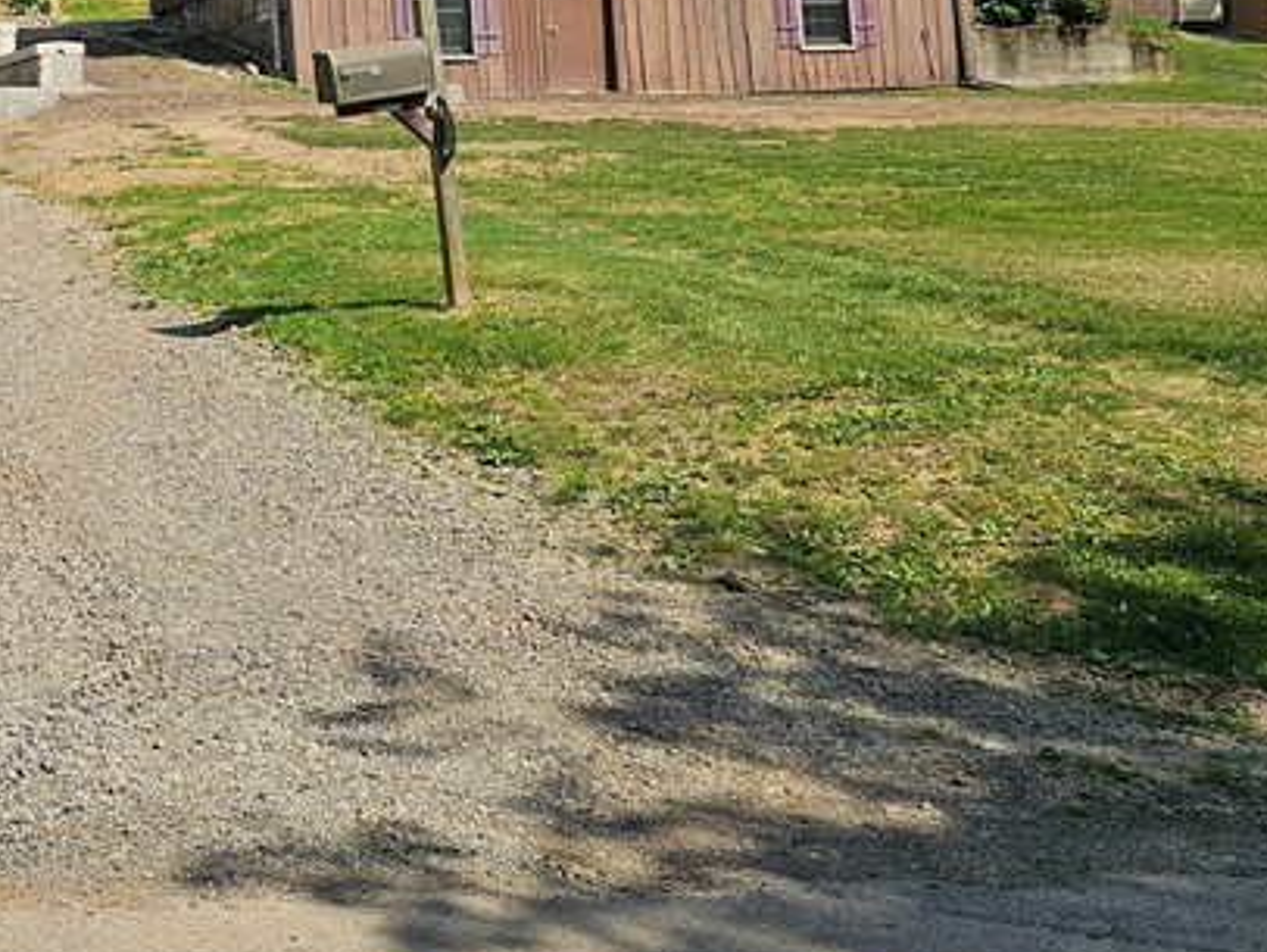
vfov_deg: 24.1
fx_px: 2124
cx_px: -62
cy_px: 0
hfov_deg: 30.4
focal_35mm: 58
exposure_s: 1/1350
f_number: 1.7
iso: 16
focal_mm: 6.3
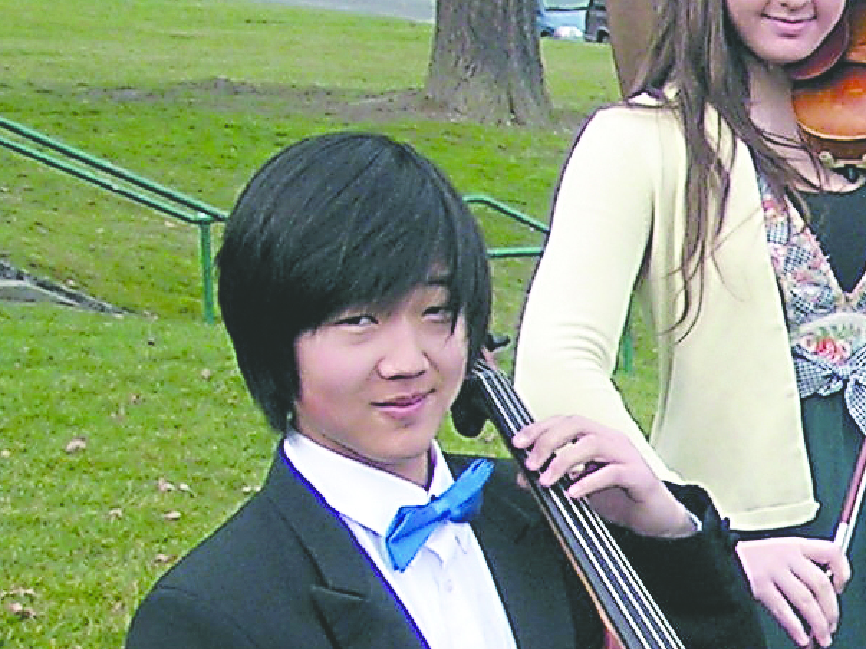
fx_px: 3227
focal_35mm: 129
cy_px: 531
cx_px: 1175
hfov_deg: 14.5
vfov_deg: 11.4
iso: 50
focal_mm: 5.8
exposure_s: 1/400
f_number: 2.8
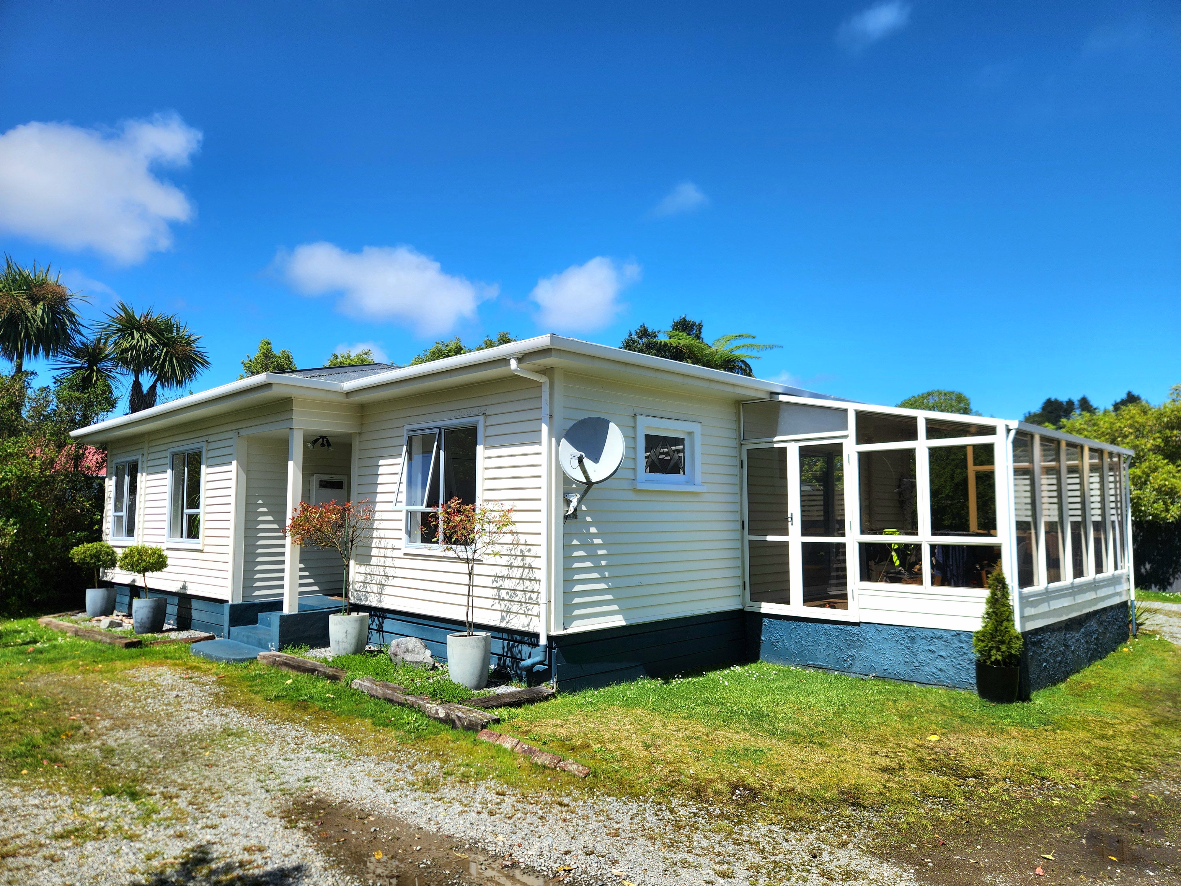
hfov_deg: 73.9
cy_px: 443
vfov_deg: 58.9
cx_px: 590
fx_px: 785
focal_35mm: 23
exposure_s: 1/2500
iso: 20
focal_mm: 5.4
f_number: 1.8
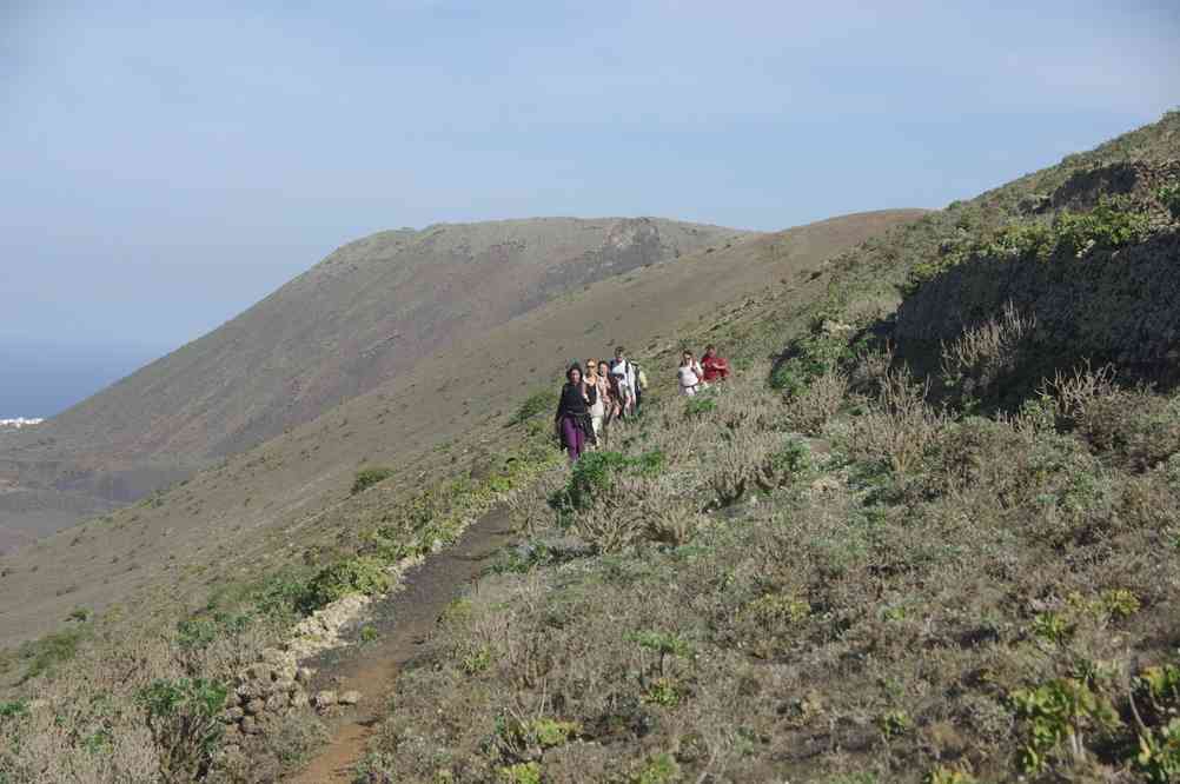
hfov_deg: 20.9
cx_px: 590
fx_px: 3193
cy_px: 392
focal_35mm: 98
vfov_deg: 14.0
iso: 100
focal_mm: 65
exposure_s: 1/250
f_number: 8
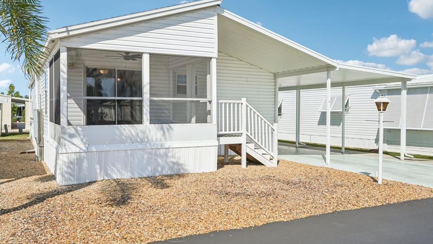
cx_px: 215
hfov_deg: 60.2
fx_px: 373
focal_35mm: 33
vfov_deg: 36.1
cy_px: 113
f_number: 8
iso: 400
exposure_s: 1/2500
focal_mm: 30.5
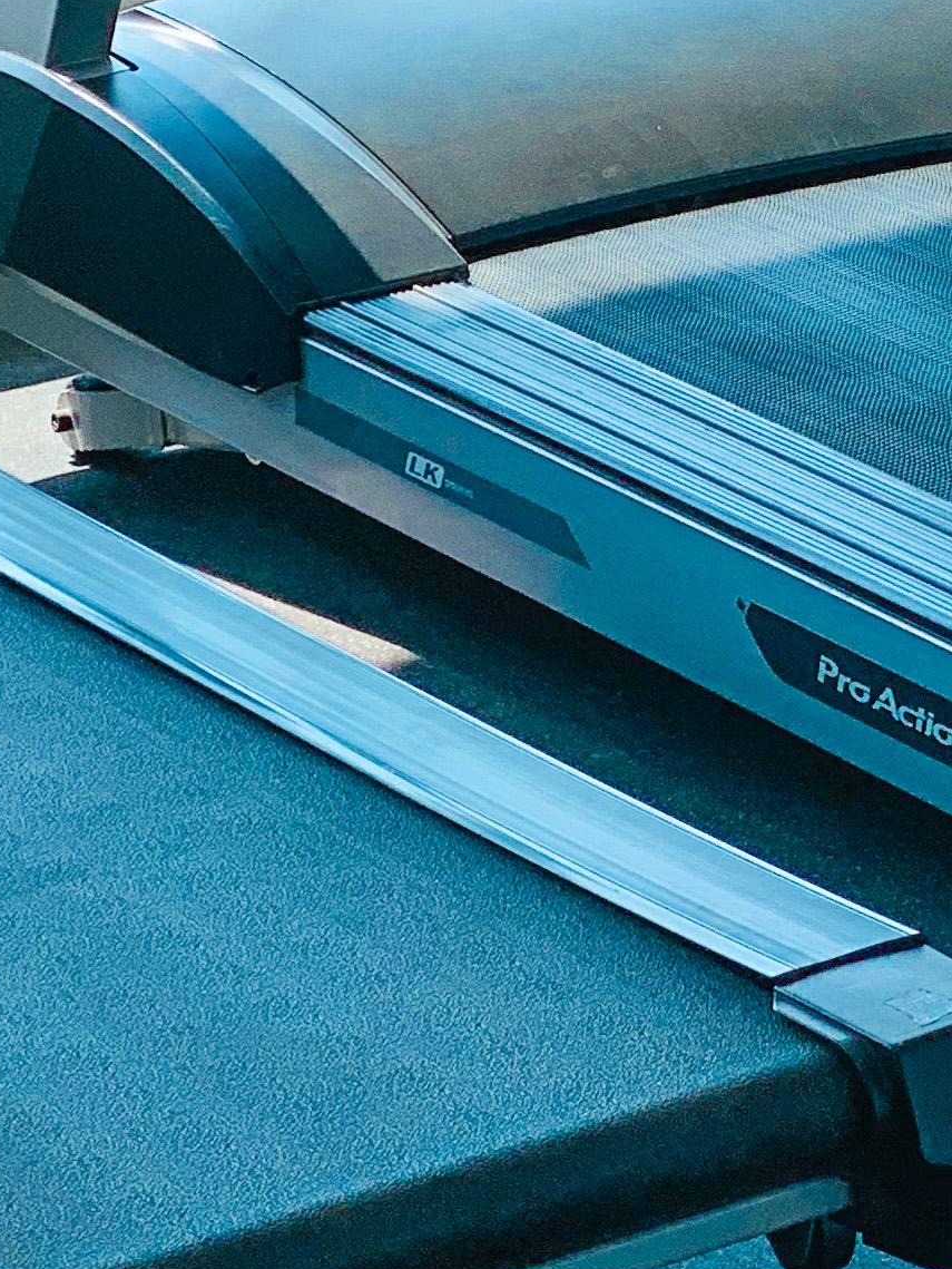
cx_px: 1479
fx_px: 6743
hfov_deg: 7.9
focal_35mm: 184
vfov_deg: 10.4
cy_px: -687
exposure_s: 1/460
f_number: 2.4
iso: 16
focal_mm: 6
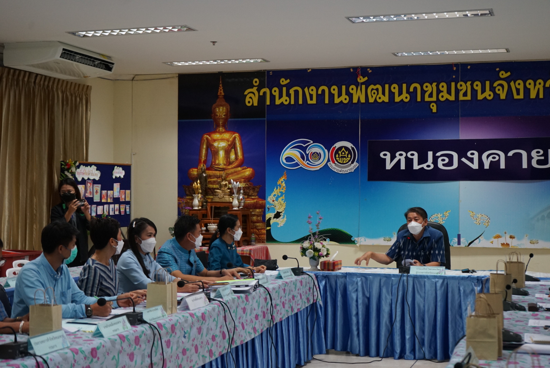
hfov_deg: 33.9
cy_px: 184
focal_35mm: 59
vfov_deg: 23.0
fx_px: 902
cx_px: 275
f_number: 5
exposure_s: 1/160
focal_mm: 59
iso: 1600
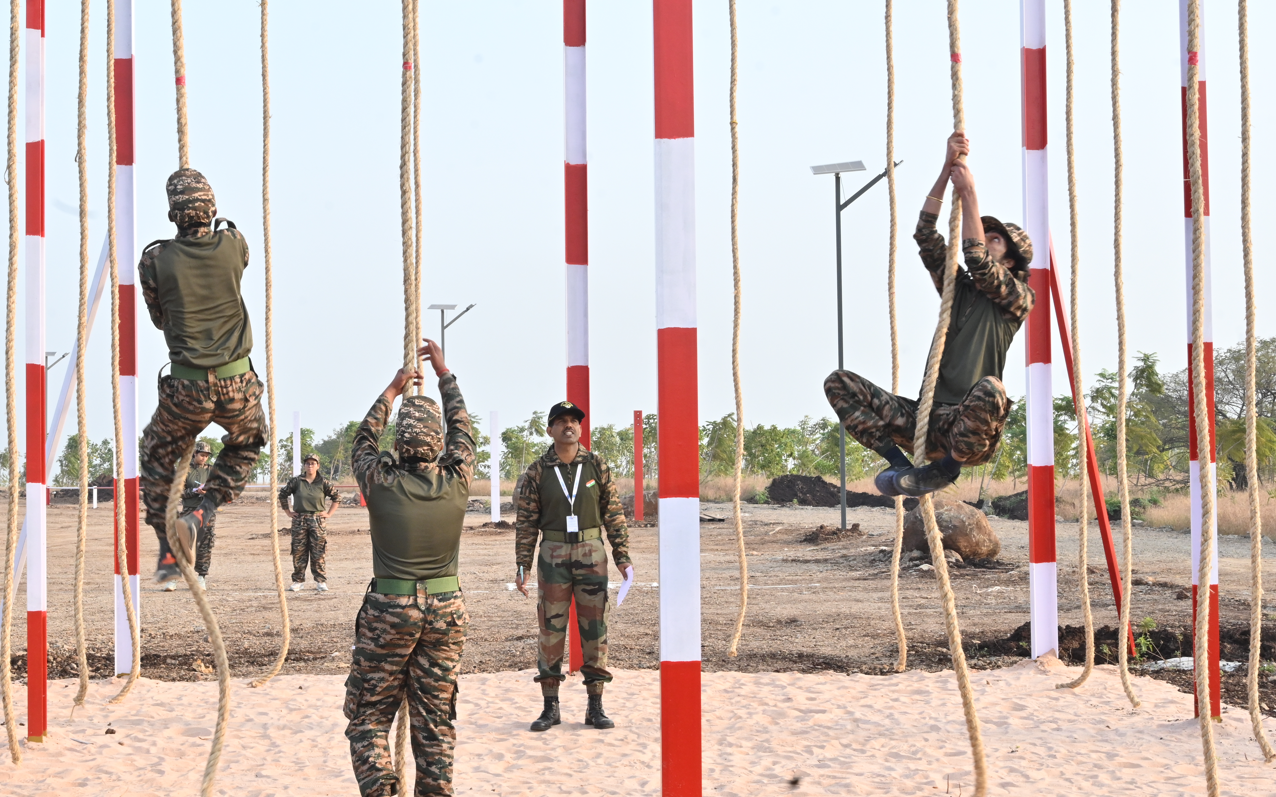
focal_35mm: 64
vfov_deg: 20.3
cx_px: 480
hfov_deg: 31.9
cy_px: 374
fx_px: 2226
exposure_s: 1/100
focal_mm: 41
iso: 800
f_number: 16
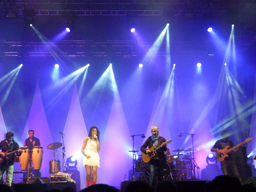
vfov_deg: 22.3
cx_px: 128
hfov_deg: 29.4
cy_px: 96
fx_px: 488
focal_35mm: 66
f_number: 3.3
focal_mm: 11.8
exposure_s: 1/50
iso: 800
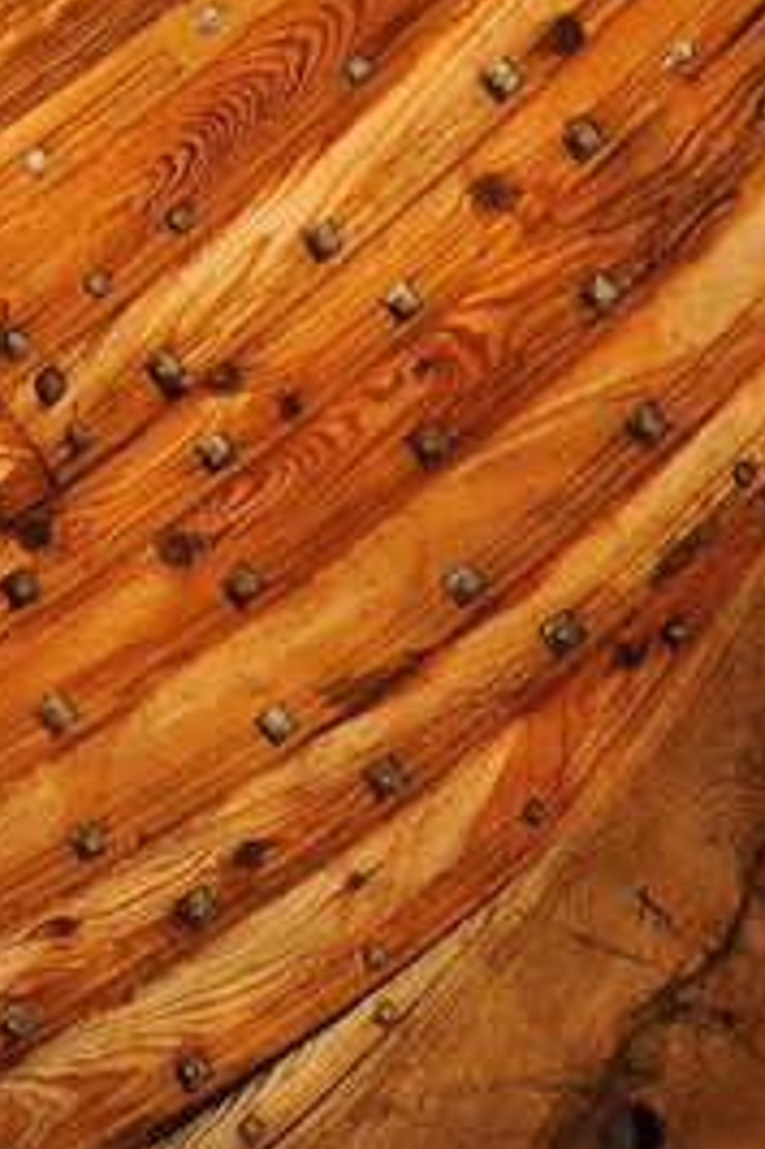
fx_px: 9223
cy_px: -1603
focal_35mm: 289
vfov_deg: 6.8
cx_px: 130
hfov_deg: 4.7
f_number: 13
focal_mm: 48
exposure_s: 1/160
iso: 200
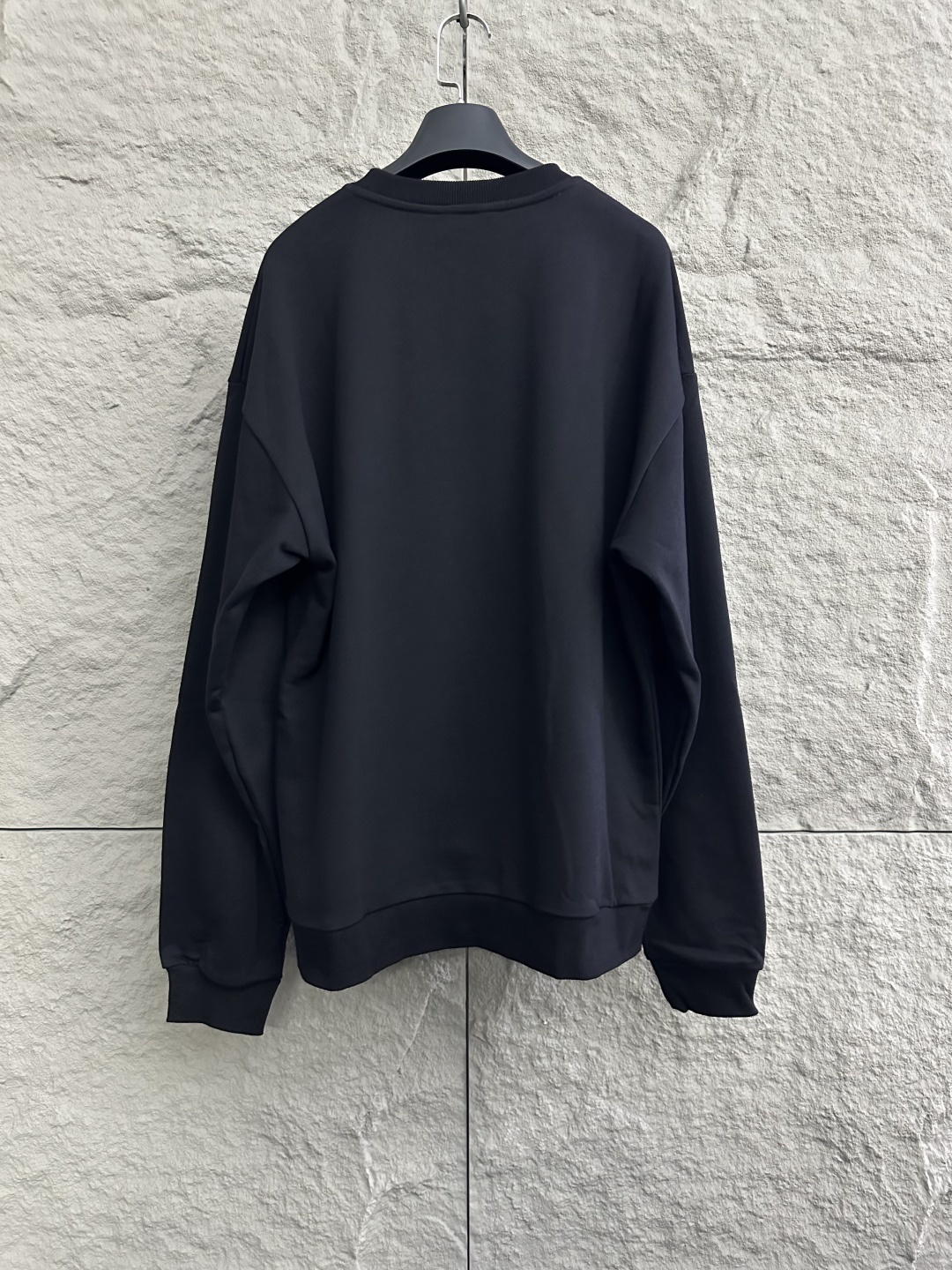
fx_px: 880
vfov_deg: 71.6
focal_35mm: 24
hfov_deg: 56.8
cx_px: 476
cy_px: 635
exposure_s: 1/36
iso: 1000
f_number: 1.78
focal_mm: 6.86
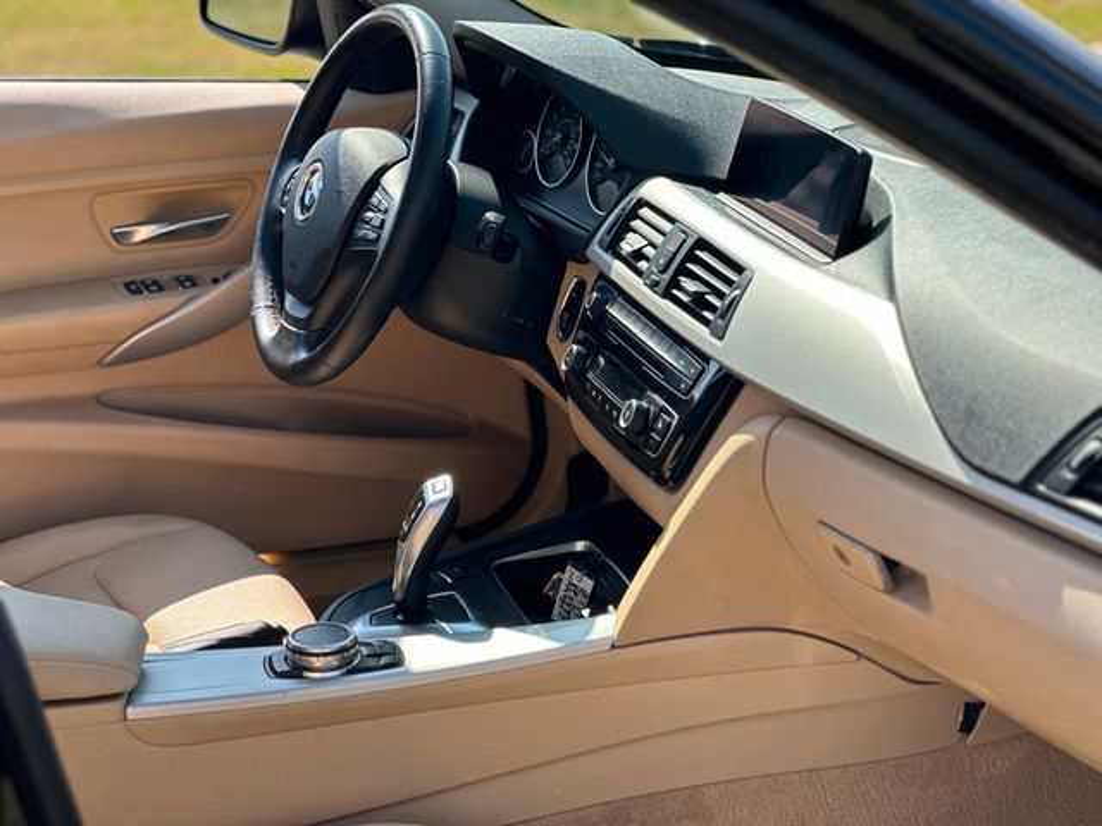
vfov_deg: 19.1
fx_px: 2451
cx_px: 551
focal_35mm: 77
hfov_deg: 25.3
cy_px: 413
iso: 25
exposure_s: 1/169
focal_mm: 9
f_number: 2.8
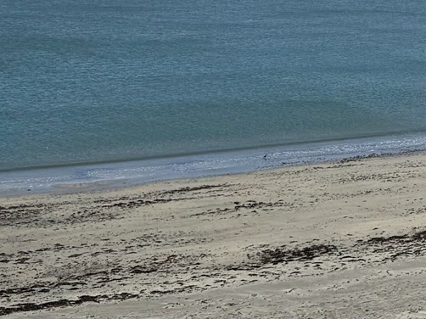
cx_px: 632
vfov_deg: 14.8
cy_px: 4
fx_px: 1205
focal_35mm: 98
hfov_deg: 18.0
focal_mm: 6.76
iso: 64
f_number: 1.78
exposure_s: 1/12346
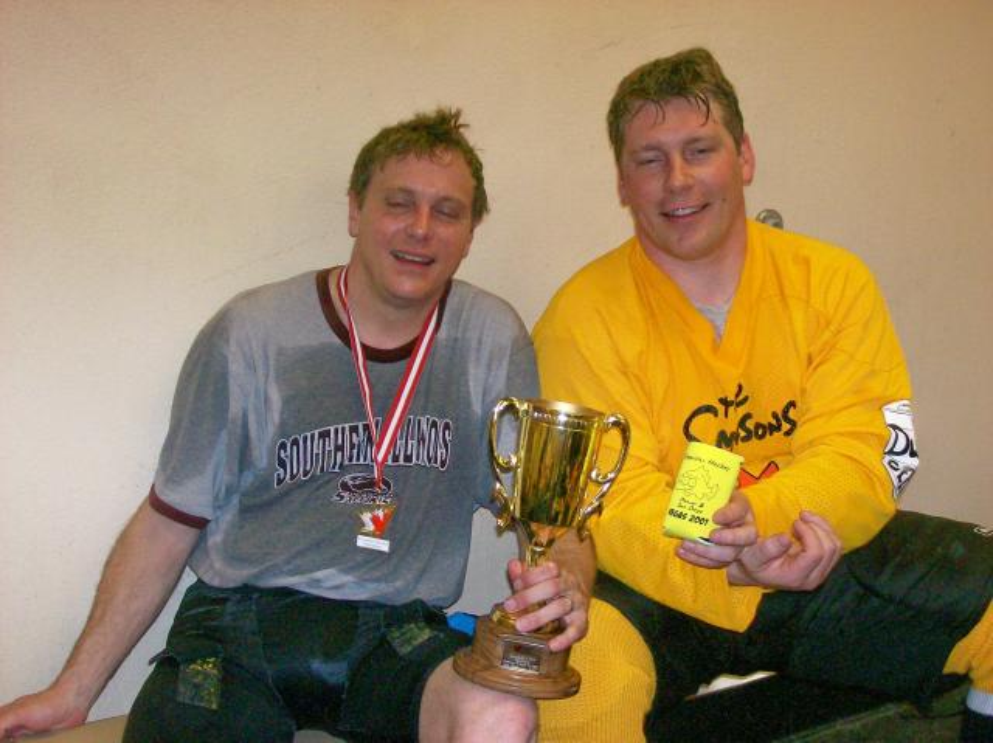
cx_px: 496
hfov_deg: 34.4
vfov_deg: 26.1
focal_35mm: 56
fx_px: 1605
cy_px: 372
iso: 140
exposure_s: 1/83.6
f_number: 3.4
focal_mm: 9.4
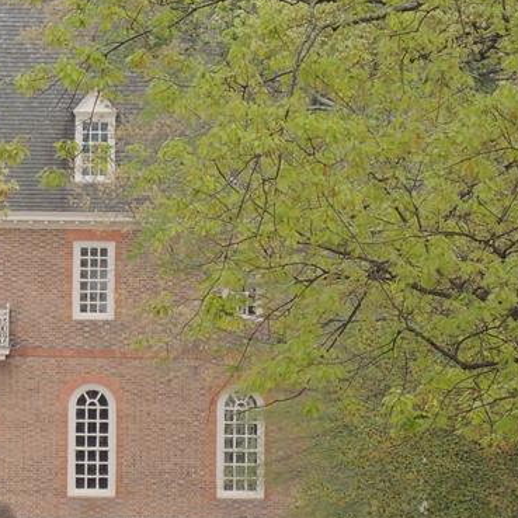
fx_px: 20773
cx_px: -149
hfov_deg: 1.4
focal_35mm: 1227
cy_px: -38
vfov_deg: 1.4
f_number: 4.8
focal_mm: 71.3
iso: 125
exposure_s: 1/250
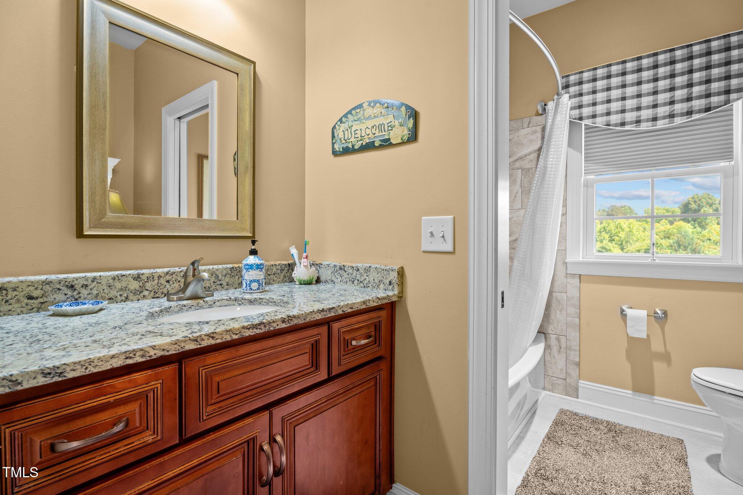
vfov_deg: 69.2
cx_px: 372
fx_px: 359
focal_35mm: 17
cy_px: 248
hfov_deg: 92.0
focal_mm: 17.4
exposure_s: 1/2.5
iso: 400
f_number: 8
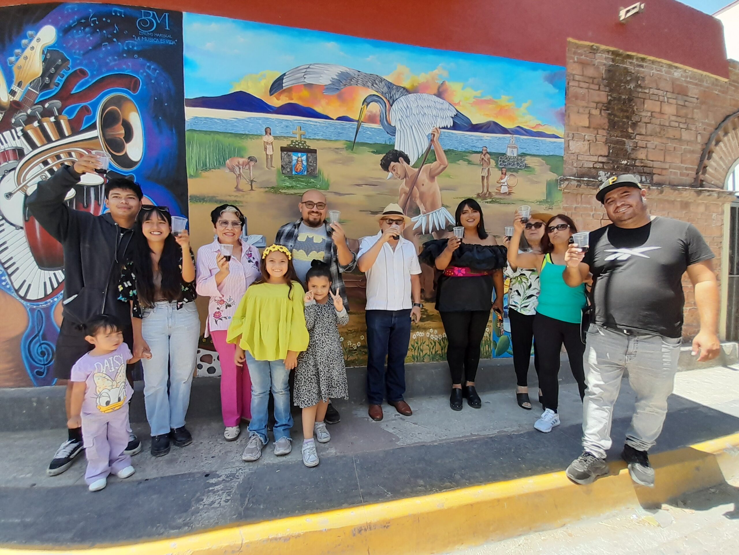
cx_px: 370
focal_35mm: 13
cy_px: 278
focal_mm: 1.13
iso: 40
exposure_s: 1/218
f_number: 2.2
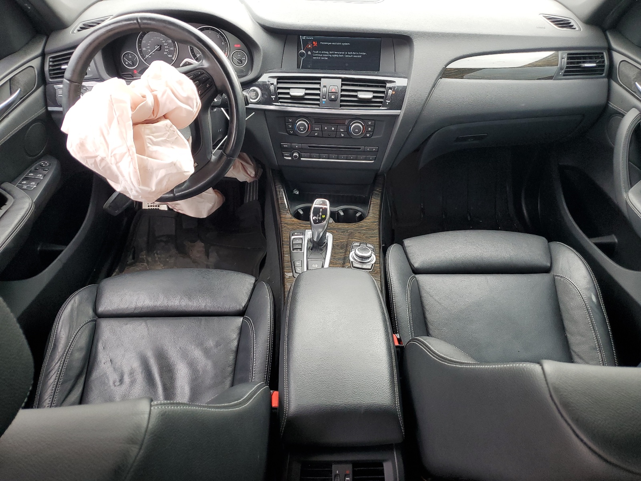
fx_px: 481
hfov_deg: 67.3
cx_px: 320
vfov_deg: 53.1
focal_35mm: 26
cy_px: 240
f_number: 1.5
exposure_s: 1/120
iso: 86
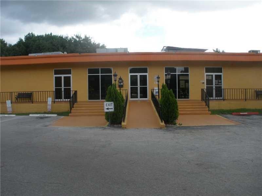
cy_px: 98
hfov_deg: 51.4
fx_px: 272
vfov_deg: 39.7
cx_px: 131
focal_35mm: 36
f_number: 5.6
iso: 80
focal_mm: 6.3
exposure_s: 1/160
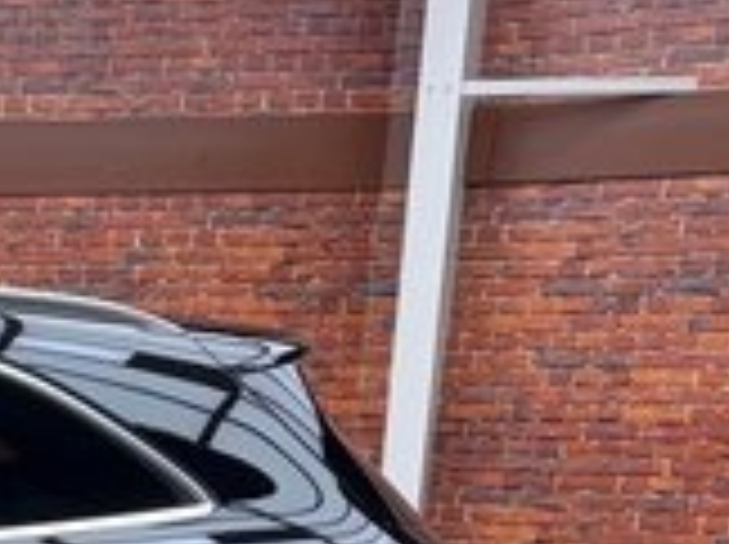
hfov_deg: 17.0
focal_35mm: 95
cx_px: -585
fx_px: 1998
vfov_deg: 14.1
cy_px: 917
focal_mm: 6.76
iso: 64
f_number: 1.78
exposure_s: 1/120
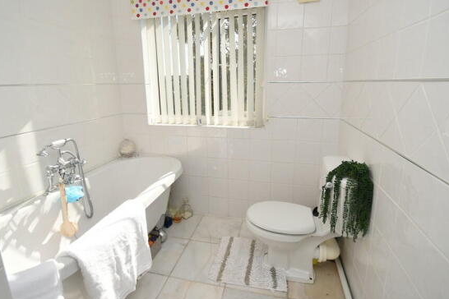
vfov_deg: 67.2
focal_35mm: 18
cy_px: 133
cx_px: 221
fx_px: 224
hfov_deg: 90.0
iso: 100
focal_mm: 10
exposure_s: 1/200
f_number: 7.1
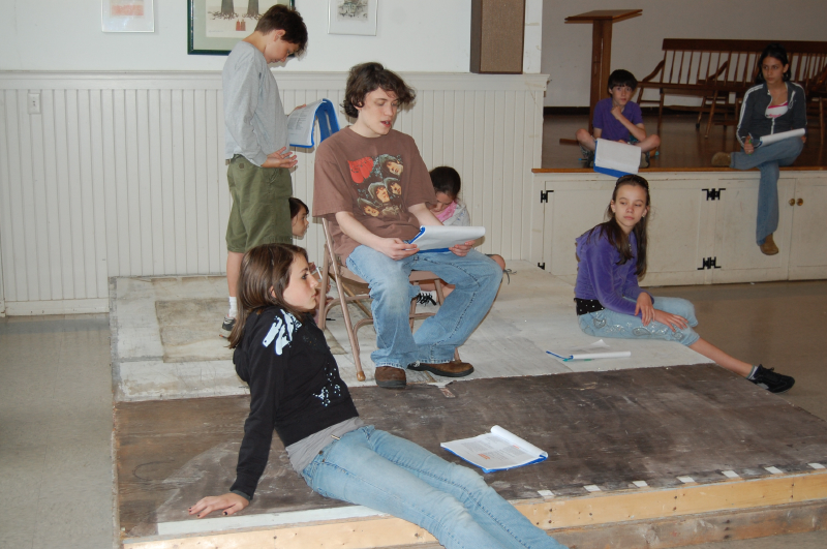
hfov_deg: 38.9
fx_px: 1170
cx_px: 414
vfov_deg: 26.4
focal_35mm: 51
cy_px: 274
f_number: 4.5
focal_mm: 34
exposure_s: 1/60
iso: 400
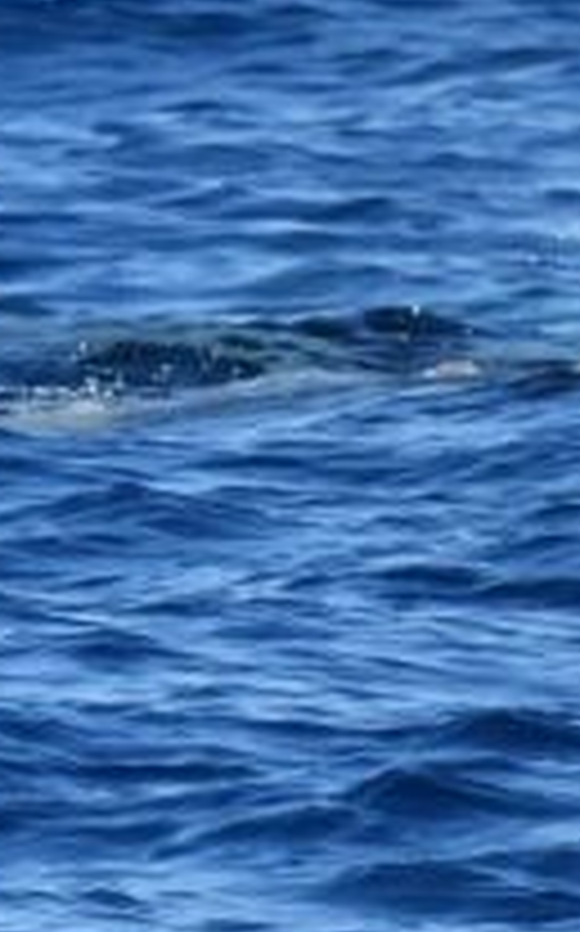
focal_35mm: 2363
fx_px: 59888
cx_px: -643
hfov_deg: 0.6
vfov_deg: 0.9
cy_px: 678
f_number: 6.3
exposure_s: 1/8000
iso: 1800
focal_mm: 600
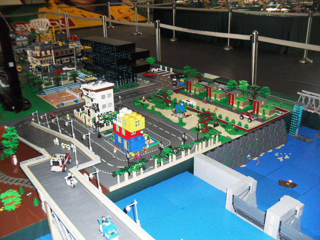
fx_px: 324
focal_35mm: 35
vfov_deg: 40.7
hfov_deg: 52.6
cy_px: 120
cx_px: 160
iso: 200
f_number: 3.2
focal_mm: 6.3
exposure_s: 1/45
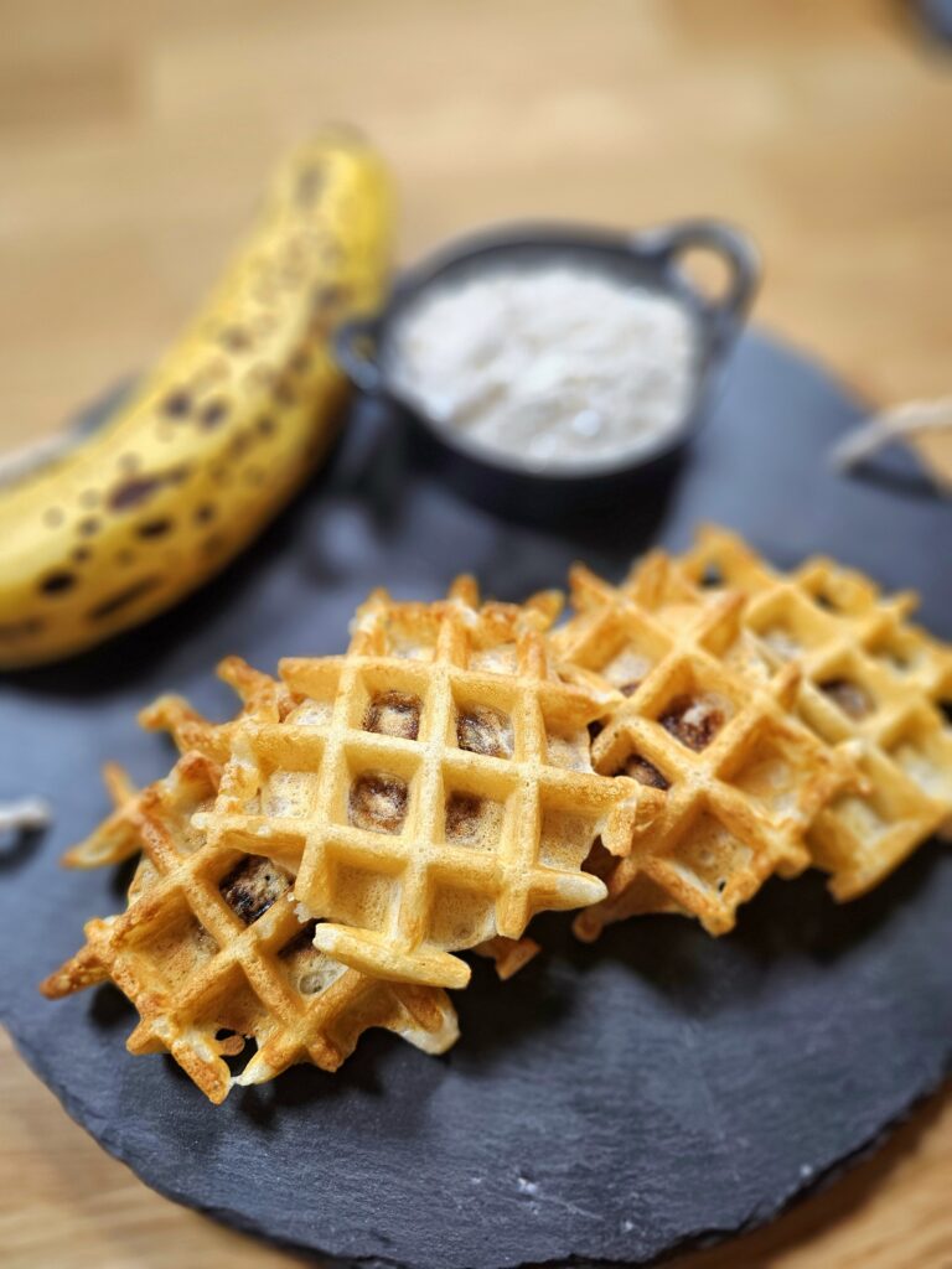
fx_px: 843
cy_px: 634
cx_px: 476
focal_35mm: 23
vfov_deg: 73.9
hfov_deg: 58.9
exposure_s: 1/101
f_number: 1.7
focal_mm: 6.3
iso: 125
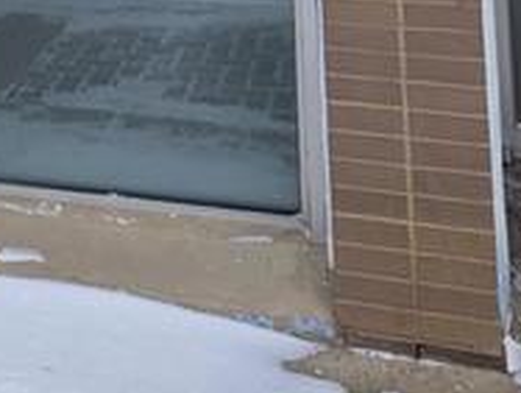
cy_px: -452
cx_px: 50
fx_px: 1071
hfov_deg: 26.4
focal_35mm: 71
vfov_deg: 15.4
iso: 20
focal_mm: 2.2
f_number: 1.9
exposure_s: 1/503
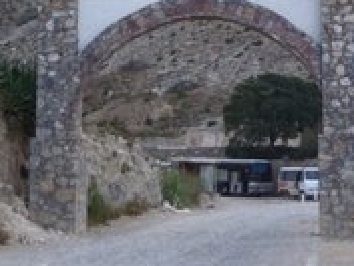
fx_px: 1278
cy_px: 4
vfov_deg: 11.7
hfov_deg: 15.7
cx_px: 259
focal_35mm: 125
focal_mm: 9.3
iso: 100
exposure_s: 1/400
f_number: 4.3
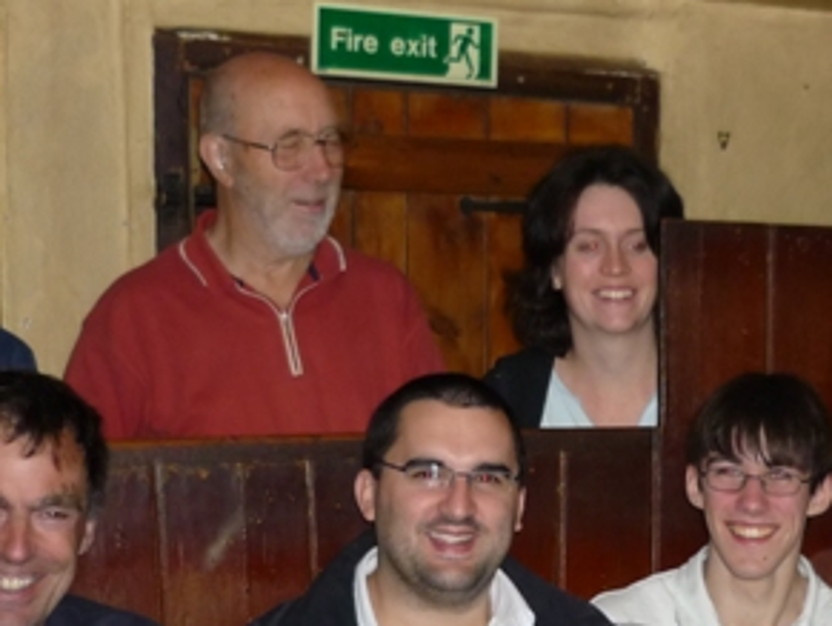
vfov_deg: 19.8
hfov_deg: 26.1
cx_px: 576
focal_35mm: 74
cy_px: 472
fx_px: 1781
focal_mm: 5.5
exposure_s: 1/30
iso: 200
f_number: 2.8
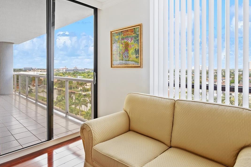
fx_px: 146
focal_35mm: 21
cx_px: 113
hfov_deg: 81.0
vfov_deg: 58.8
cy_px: 65
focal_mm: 14
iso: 200
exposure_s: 1/25
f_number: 8
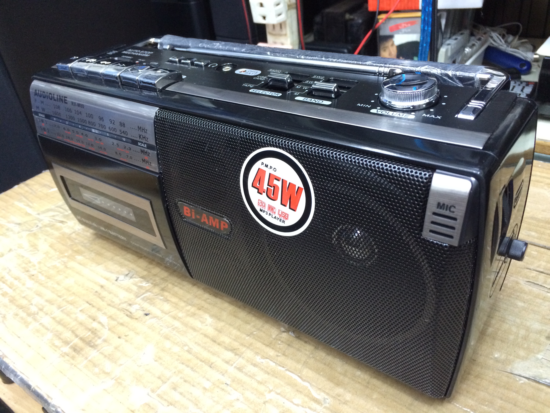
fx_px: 461
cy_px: 206
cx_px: 275
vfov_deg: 48.2
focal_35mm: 29
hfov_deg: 61.7
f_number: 2.2
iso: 320
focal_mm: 4.15
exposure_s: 1/33
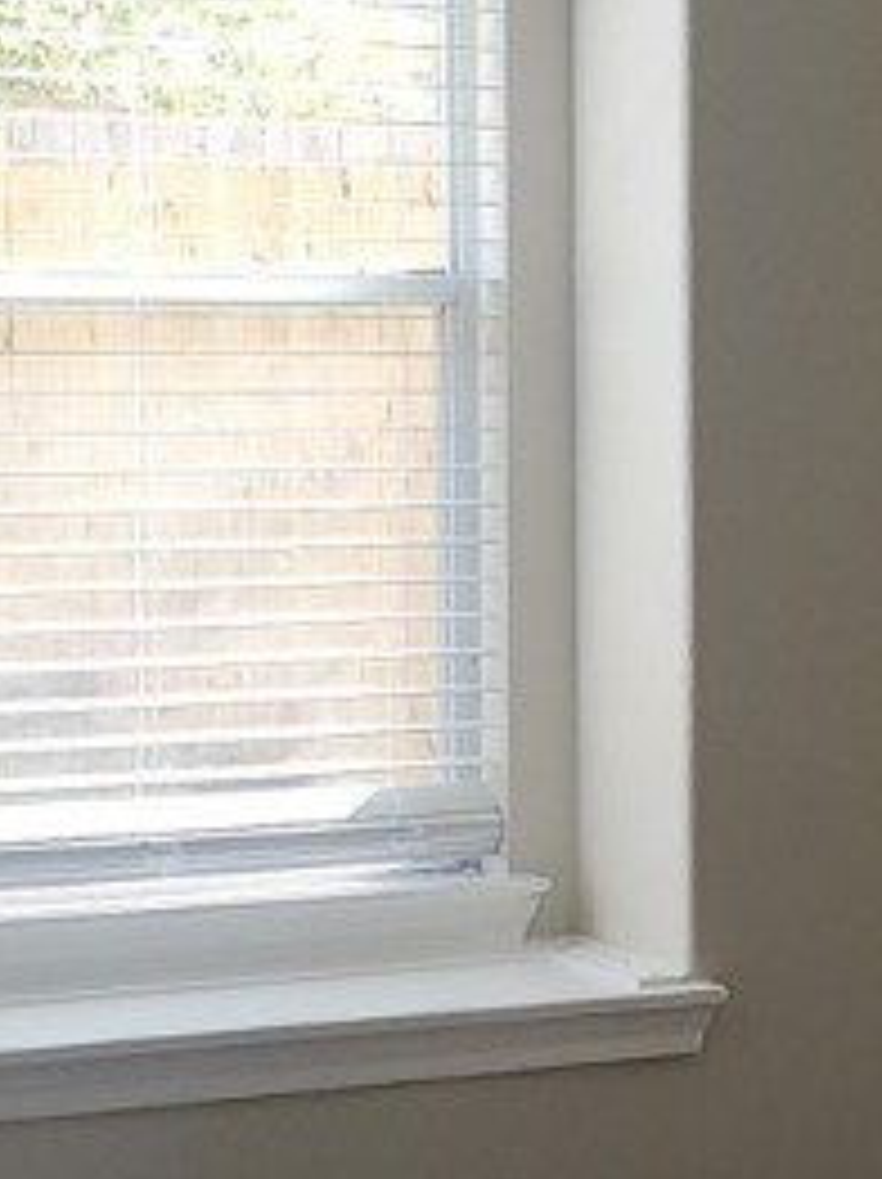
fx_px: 4594
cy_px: 788
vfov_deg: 14.6
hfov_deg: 10.8
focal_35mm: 135
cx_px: 958
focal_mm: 6.4
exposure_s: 1/60
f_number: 1.8
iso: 20
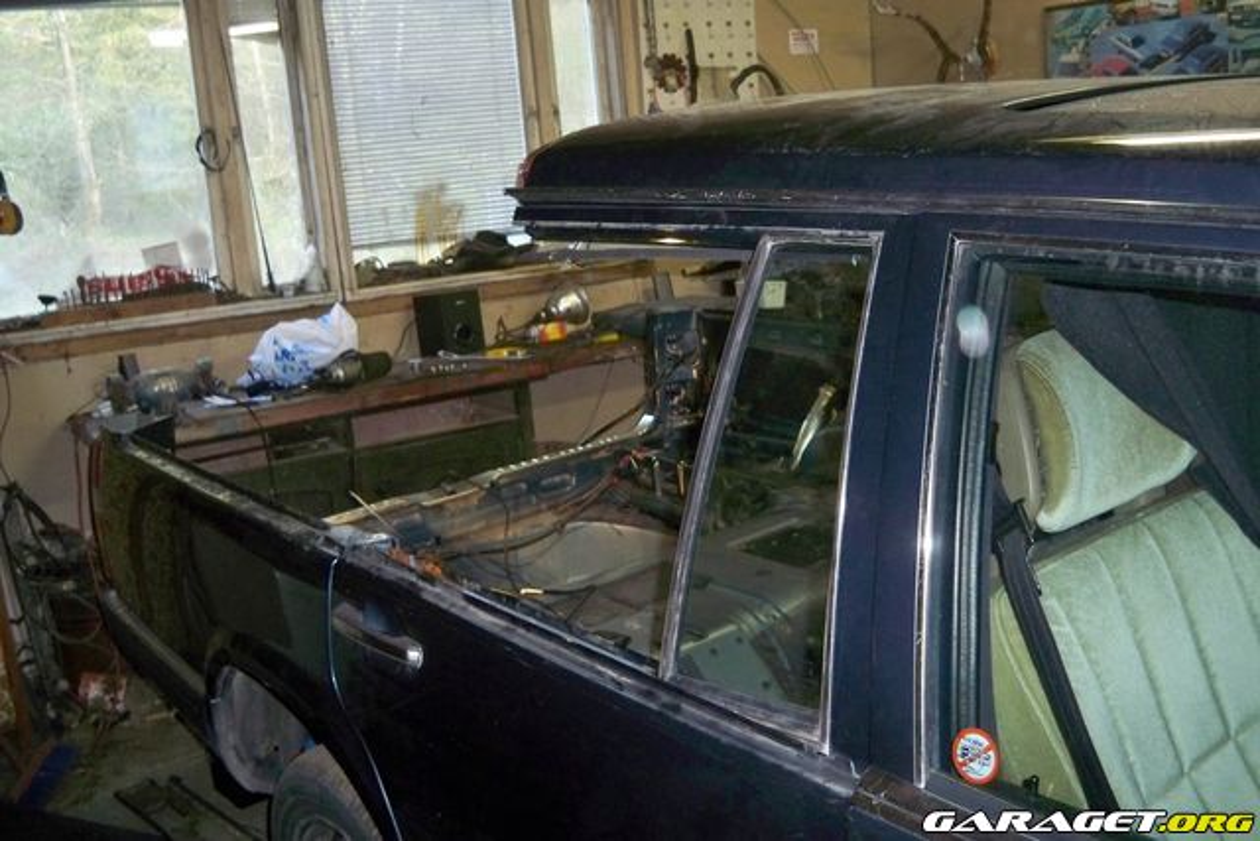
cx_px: 630
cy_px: 420
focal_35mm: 37
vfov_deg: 36.0
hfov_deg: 51.9
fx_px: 1295
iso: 400
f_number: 3.1
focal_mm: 7.9
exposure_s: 1/30
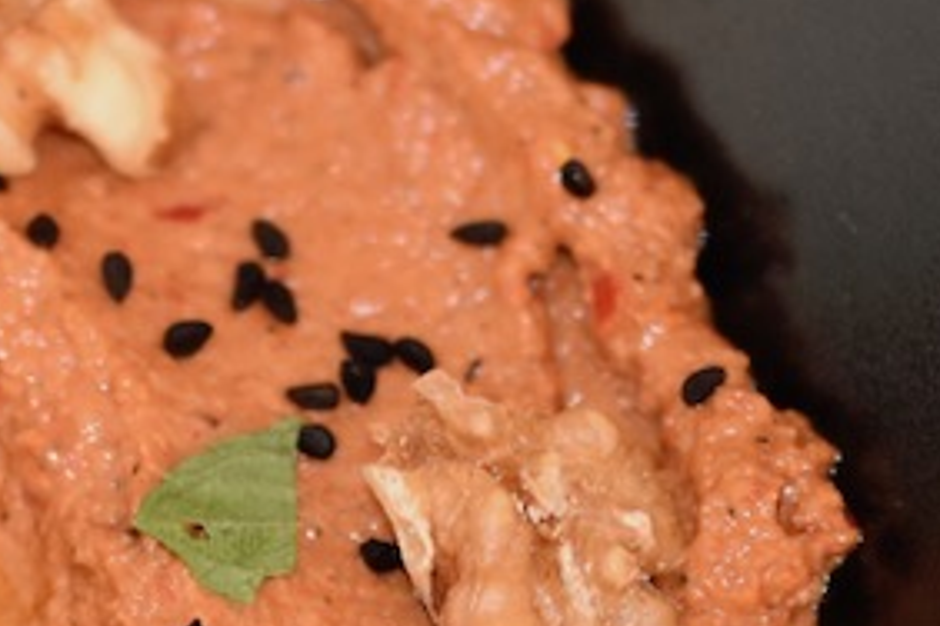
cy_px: 688
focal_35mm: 573
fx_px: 14956
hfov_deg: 3.6
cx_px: -530
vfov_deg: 2.4
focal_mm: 105
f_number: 3.3
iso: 1000
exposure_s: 1/60
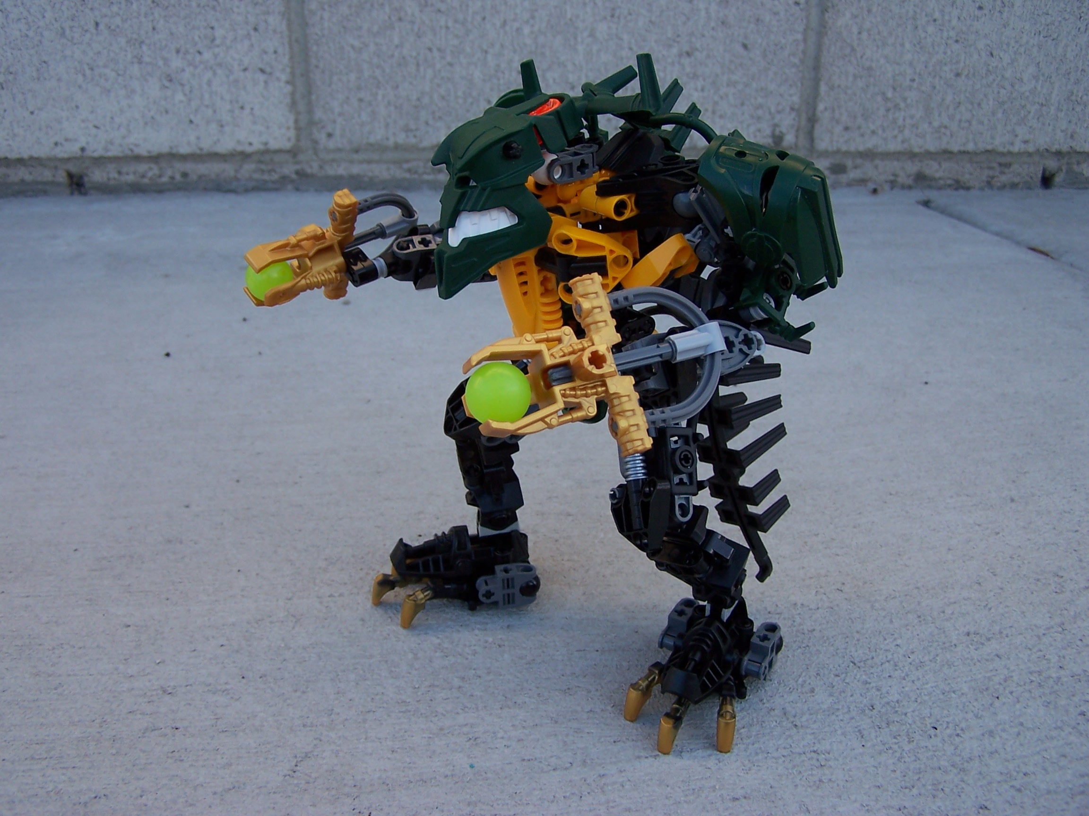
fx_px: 1195
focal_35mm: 38
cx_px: 544
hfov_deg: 49.0
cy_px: 408
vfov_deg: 37.7
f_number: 2.8
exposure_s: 1/250
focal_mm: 6.3
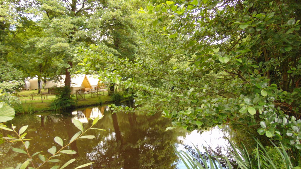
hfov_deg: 67.9
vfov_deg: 41.2
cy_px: 104
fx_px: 223
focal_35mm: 28
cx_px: 147
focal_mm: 4.5
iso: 80
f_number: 3
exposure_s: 1/80
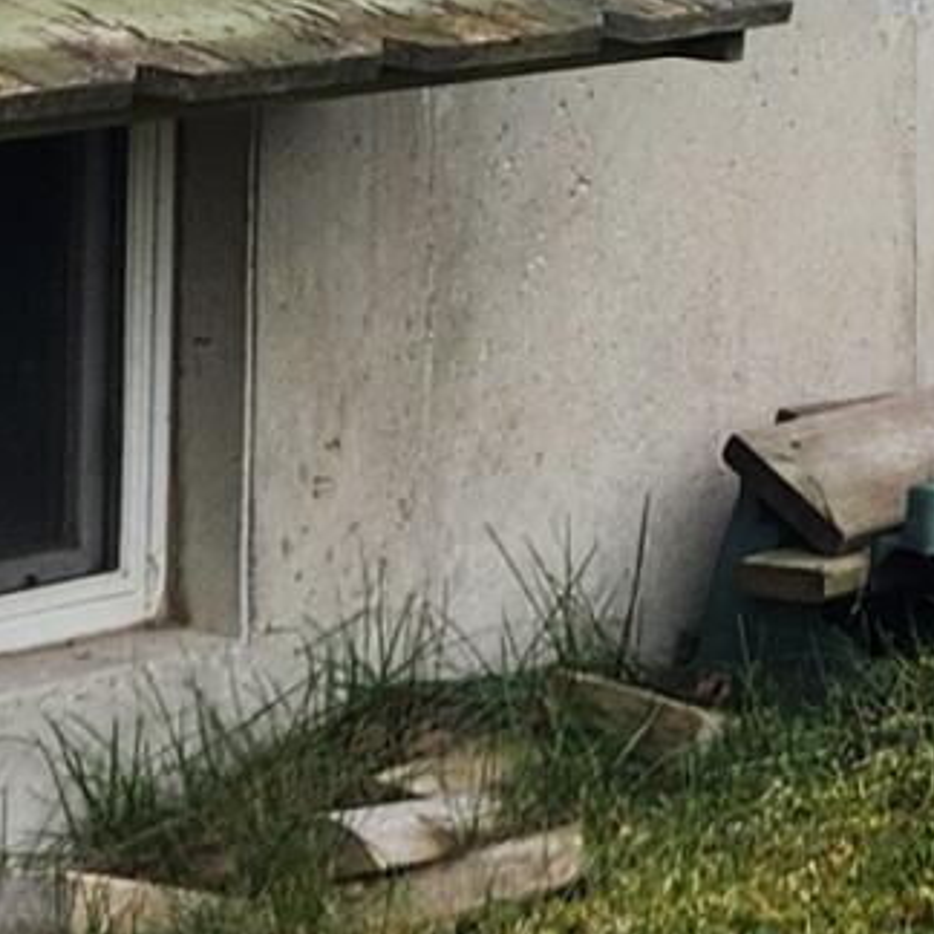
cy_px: -1032
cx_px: 2012
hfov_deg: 8.7
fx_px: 5739
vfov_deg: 8.7
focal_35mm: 188
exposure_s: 1/212
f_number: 1.8
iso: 20
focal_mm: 5.4
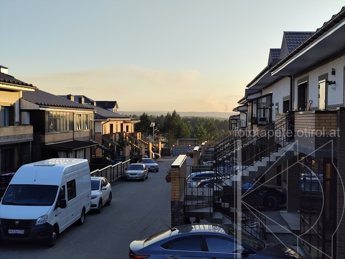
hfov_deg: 41.2
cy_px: 130
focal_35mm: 46
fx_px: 458
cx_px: 172
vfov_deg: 31.5
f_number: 1.65
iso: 50
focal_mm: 6.19
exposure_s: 1/544
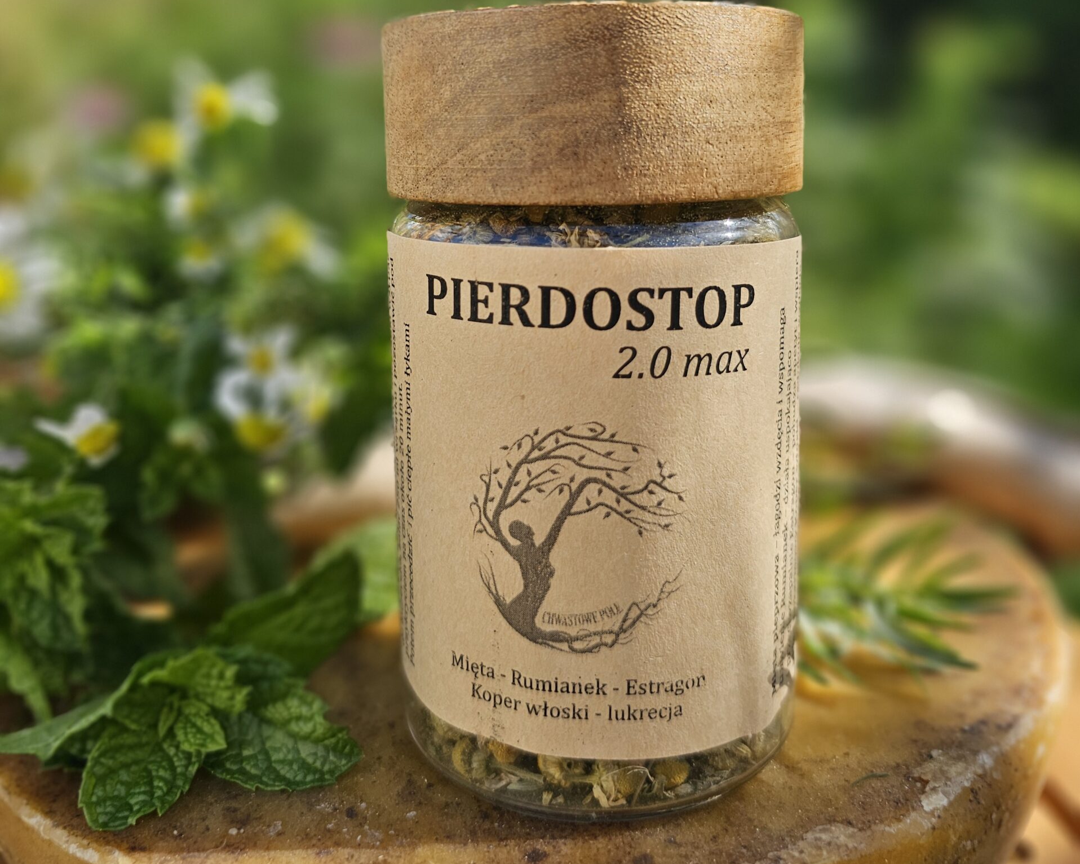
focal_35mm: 30
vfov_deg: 47.4
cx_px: 541
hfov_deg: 58.8
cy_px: 265
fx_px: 959
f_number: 1.7
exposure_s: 1/455
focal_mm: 6.3
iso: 20
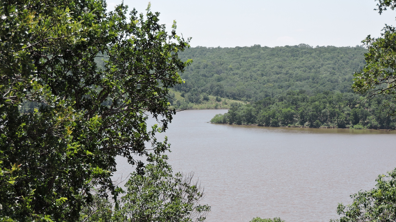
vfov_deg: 10.5
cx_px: 198
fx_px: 1207
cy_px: 145
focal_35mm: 115
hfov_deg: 18.6
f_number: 4.2
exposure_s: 1/640
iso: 100
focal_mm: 18.7
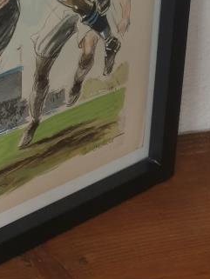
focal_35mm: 83
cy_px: -65
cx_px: -32
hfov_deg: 17.1
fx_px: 671
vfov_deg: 21.7
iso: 250
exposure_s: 1/50
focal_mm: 4.3
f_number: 1.5
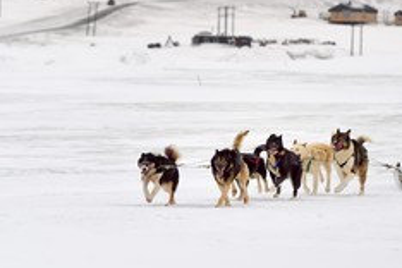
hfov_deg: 5.7
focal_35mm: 359
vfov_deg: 3.8
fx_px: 4009
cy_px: 38
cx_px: 237
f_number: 5
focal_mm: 200
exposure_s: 1/500
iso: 400
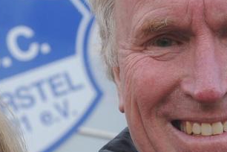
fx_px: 1185
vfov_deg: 7.3
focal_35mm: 188
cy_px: 162
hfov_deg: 10.9
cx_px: 30
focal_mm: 48
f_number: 7.1
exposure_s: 1/125
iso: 500
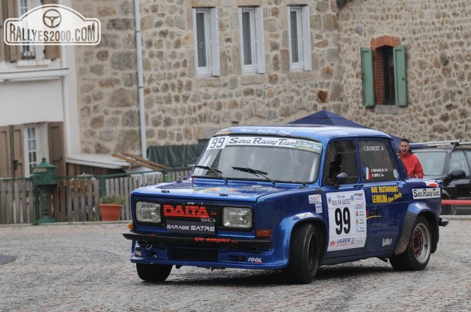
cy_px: 156
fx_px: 2938
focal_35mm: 225
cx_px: 236
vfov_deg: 6.1
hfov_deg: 9.2
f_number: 14
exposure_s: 1/800
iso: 500
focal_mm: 150
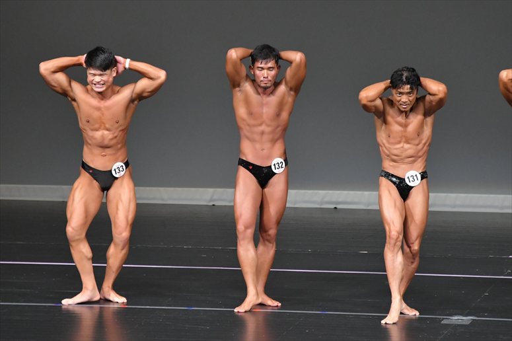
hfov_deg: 6.5
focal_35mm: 315
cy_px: 170
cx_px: 256
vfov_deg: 4.4
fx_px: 4478
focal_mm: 210
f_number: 5.6
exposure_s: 1/400
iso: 5000
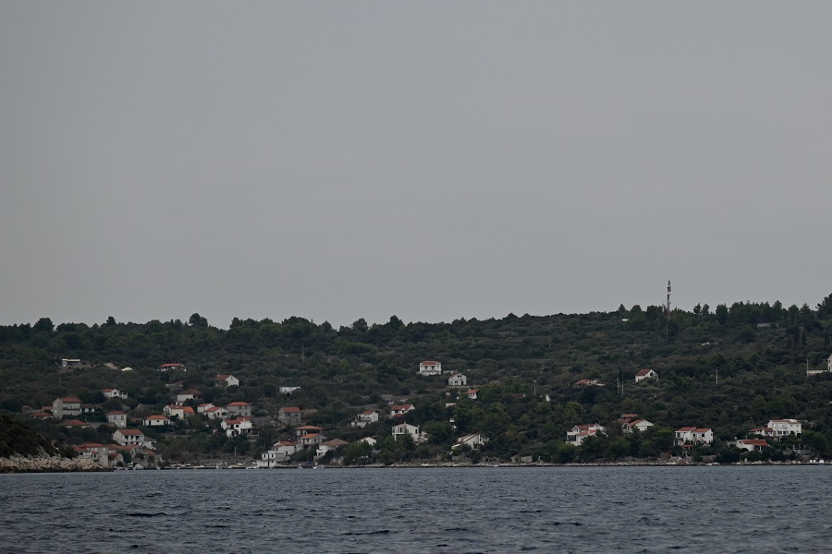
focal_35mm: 224
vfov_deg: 6.1
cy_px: 201
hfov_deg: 9.2
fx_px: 5176
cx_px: 521
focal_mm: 155
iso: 280
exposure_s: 1/1000
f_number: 4.8
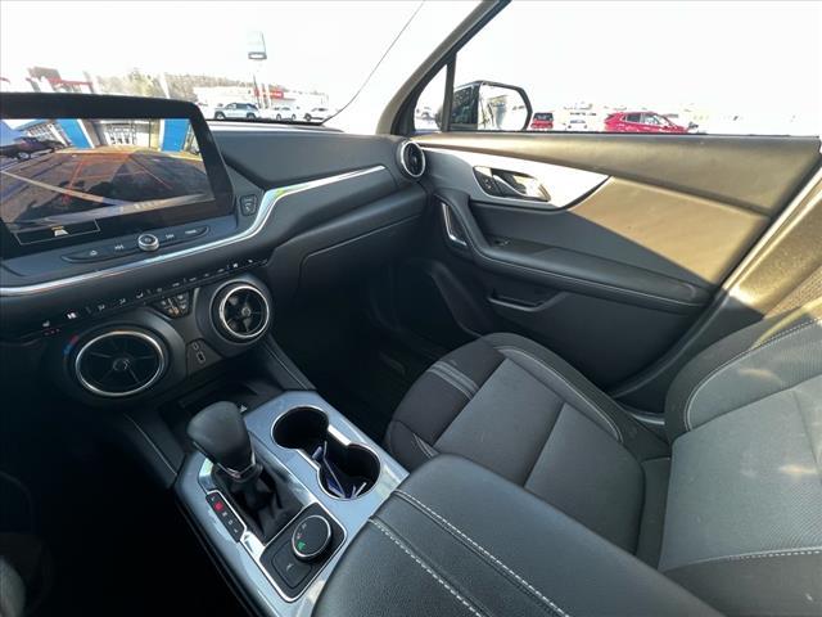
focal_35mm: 13
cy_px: 308
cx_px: 411
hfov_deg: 106.2
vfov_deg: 89.9
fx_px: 309
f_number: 1.8
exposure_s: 1/99
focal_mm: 1.57
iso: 200
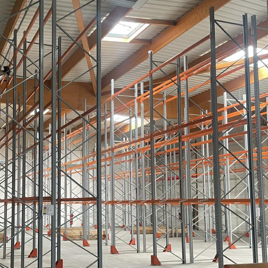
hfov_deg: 38.2
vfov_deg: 38.7
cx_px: 68
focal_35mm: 43
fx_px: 377
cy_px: 178
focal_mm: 4.2
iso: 250
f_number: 1.6
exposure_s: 1/60
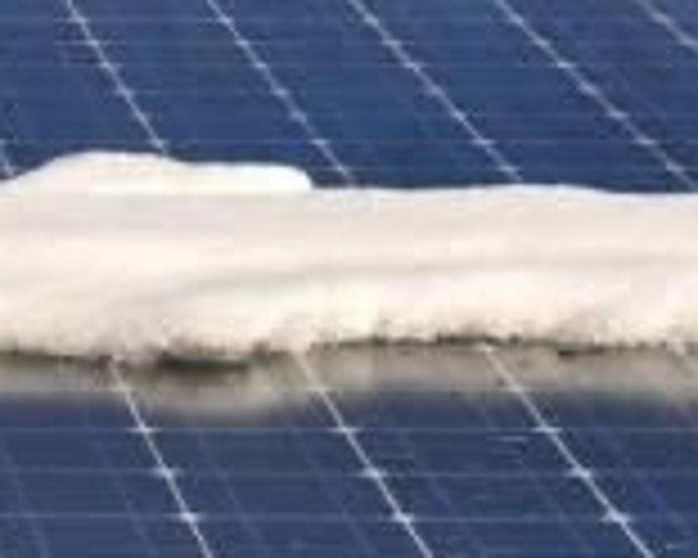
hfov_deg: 5.8
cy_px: 333
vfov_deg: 4.7
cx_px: -527
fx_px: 6755
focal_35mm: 327
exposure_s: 1/100
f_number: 16
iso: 100
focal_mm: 48
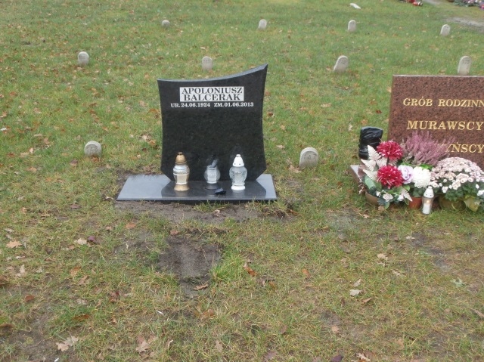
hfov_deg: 49.0
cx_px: 242
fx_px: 531
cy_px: 181
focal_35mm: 38
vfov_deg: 37.7
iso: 100
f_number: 3.9
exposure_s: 1/50
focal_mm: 6.67
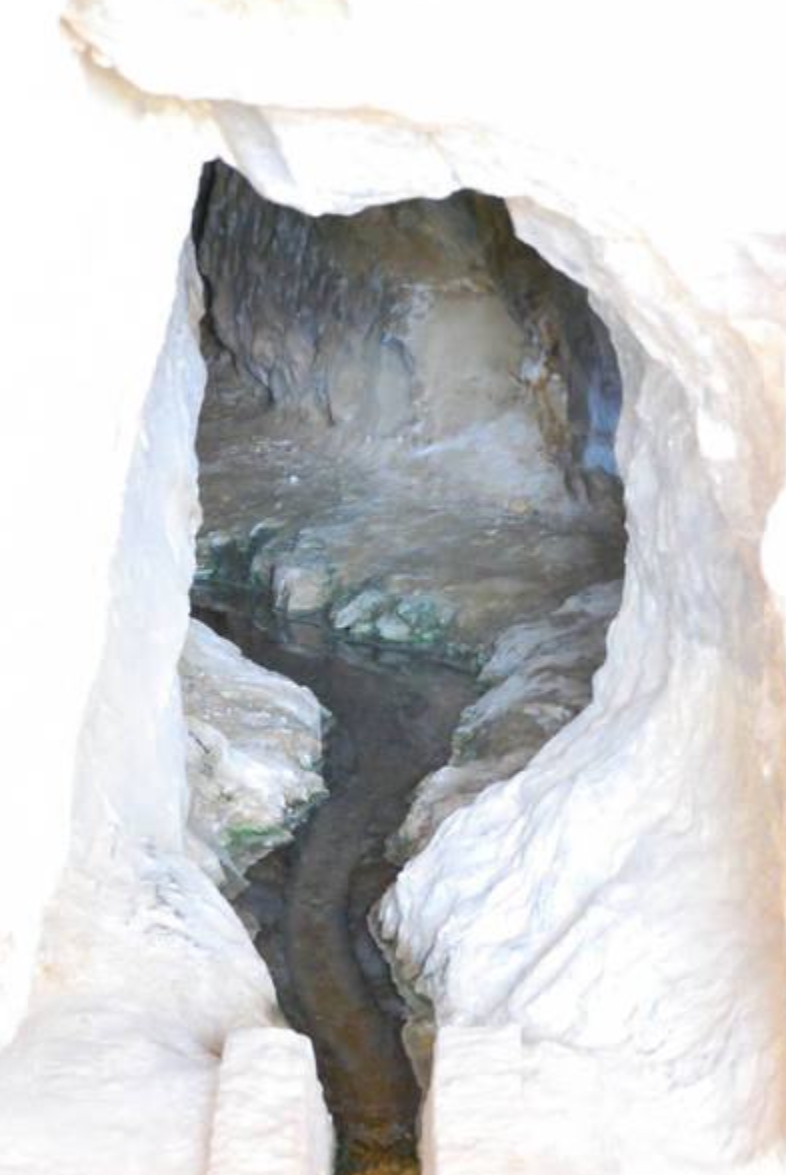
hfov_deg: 11.0
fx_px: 4086
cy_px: 576
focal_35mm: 125
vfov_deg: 16.4
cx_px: 464
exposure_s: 1/10
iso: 1600
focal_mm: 70
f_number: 5
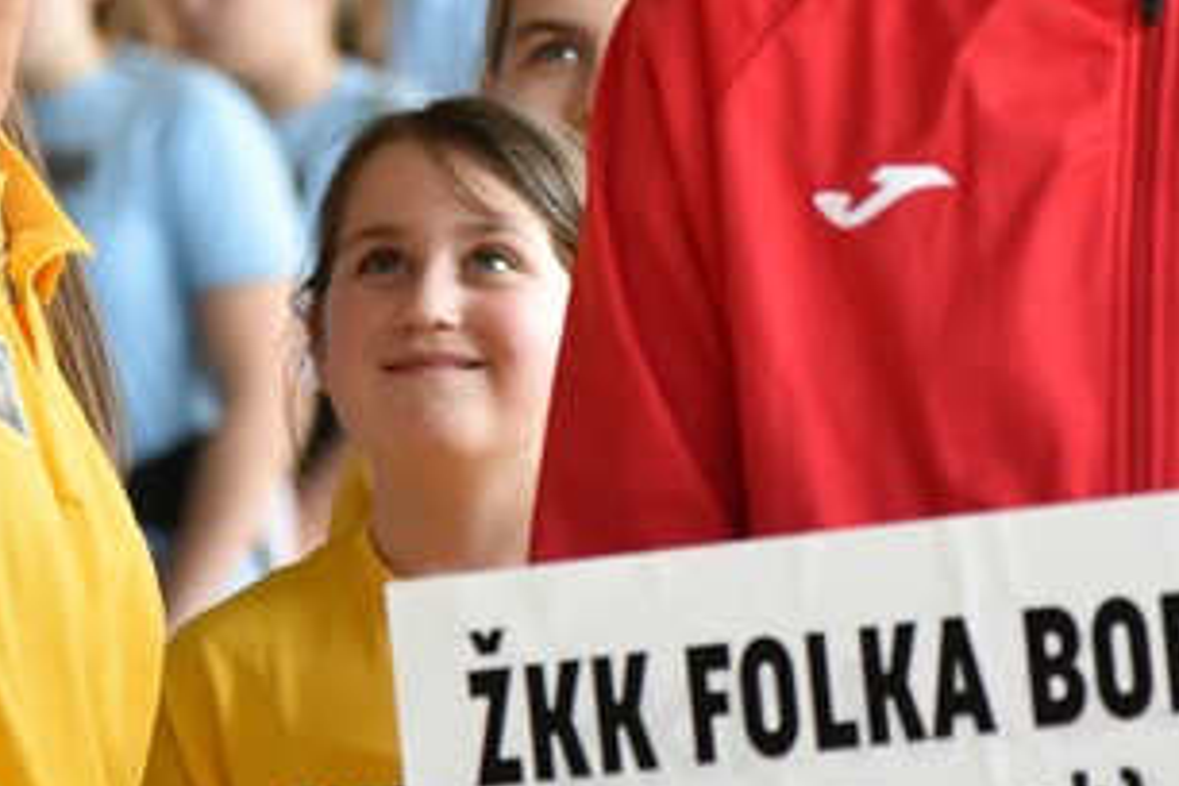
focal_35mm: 322
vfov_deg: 4.3
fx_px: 10545
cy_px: -91
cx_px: 678
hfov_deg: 6.4
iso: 3200
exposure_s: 1/800
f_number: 4
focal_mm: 120
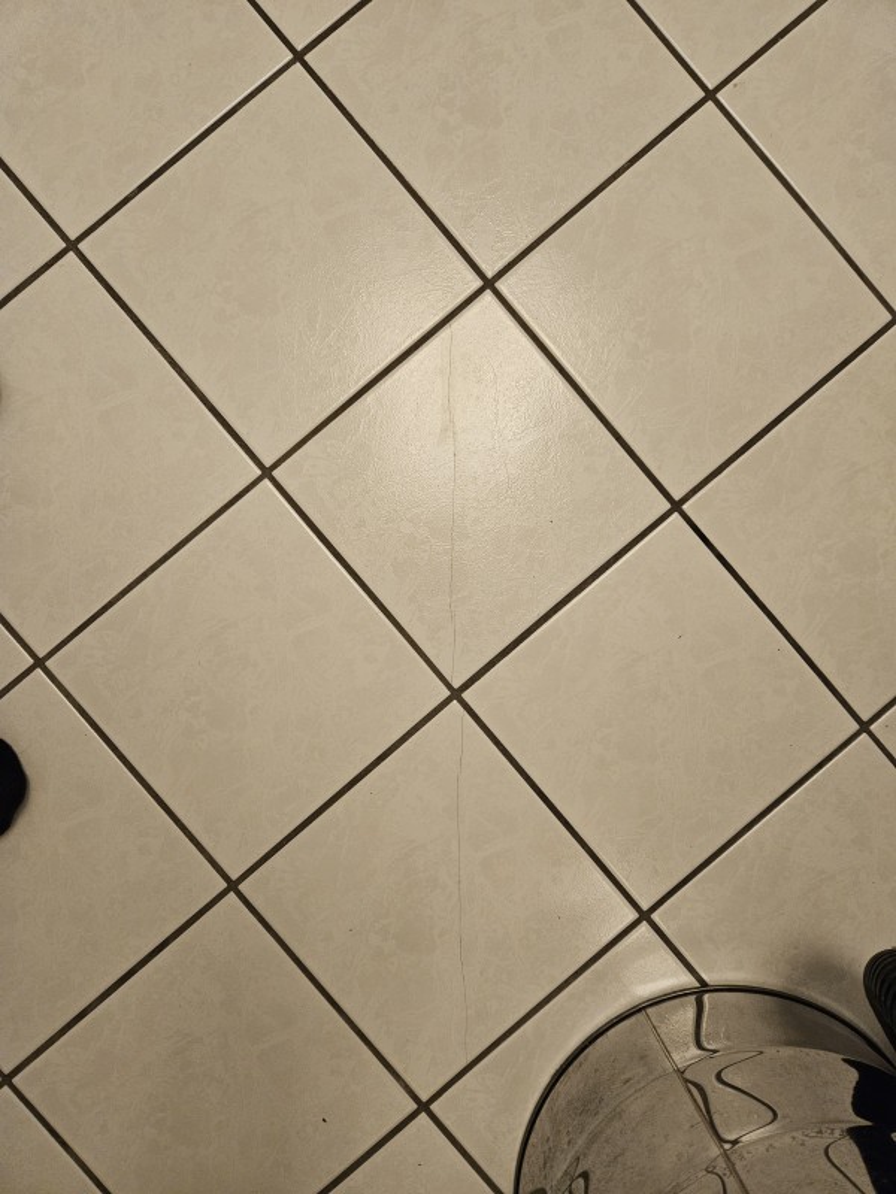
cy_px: 597
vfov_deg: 73.9
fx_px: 794
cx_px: 448
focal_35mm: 23
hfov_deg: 58.9
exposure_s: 1/100
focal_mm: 5.4
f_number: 1.8
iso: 800
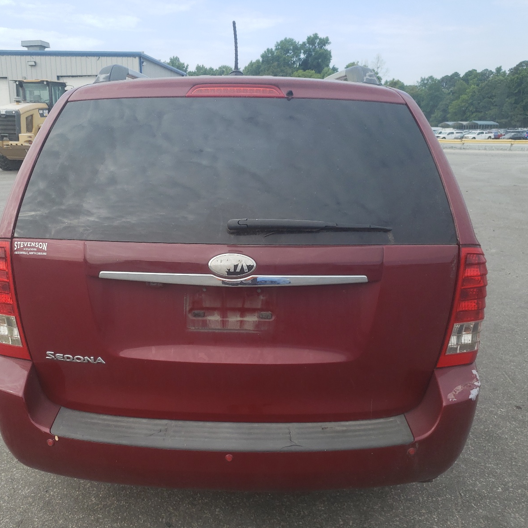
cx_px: 222
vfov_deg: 52.5
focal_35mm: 31
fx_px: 535
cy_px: 264
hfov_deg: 52.3
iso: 50
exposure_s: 1/1111
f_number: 1.5
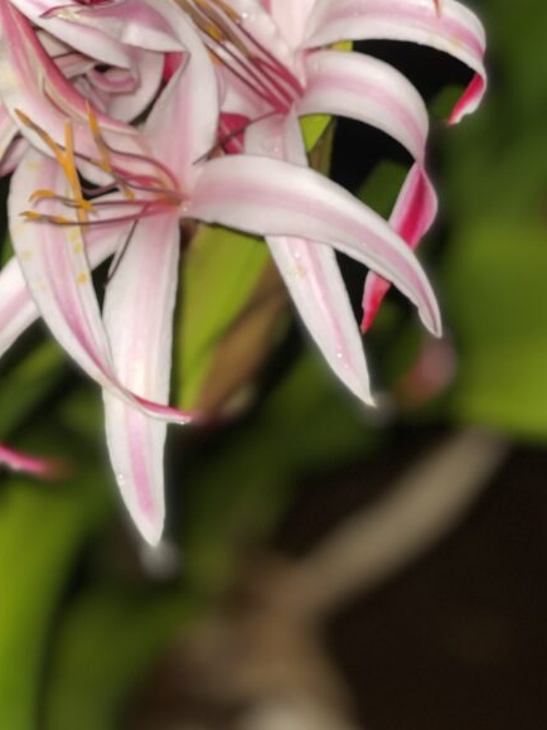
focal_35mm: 92
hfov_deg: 16.0
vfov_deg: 21.2
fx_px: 1939
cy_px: 192
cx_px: 165
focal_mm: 6
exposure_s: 1/34
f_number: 2
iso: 80
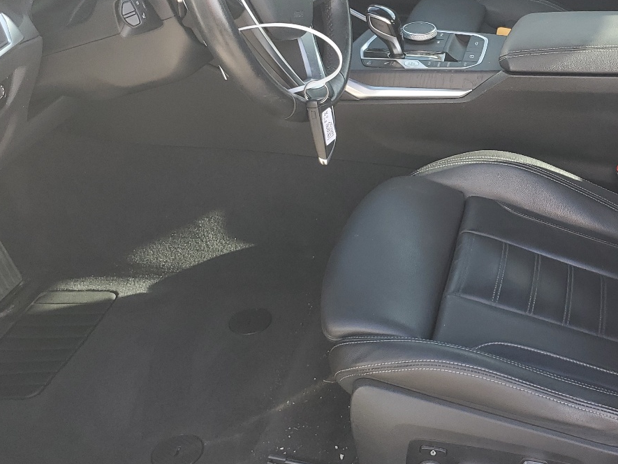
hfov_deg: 38.7
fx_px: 839
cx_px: 506
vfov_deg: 30.5
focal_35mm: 47
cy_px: 133
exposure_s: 1/238
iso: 50
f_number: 1.5
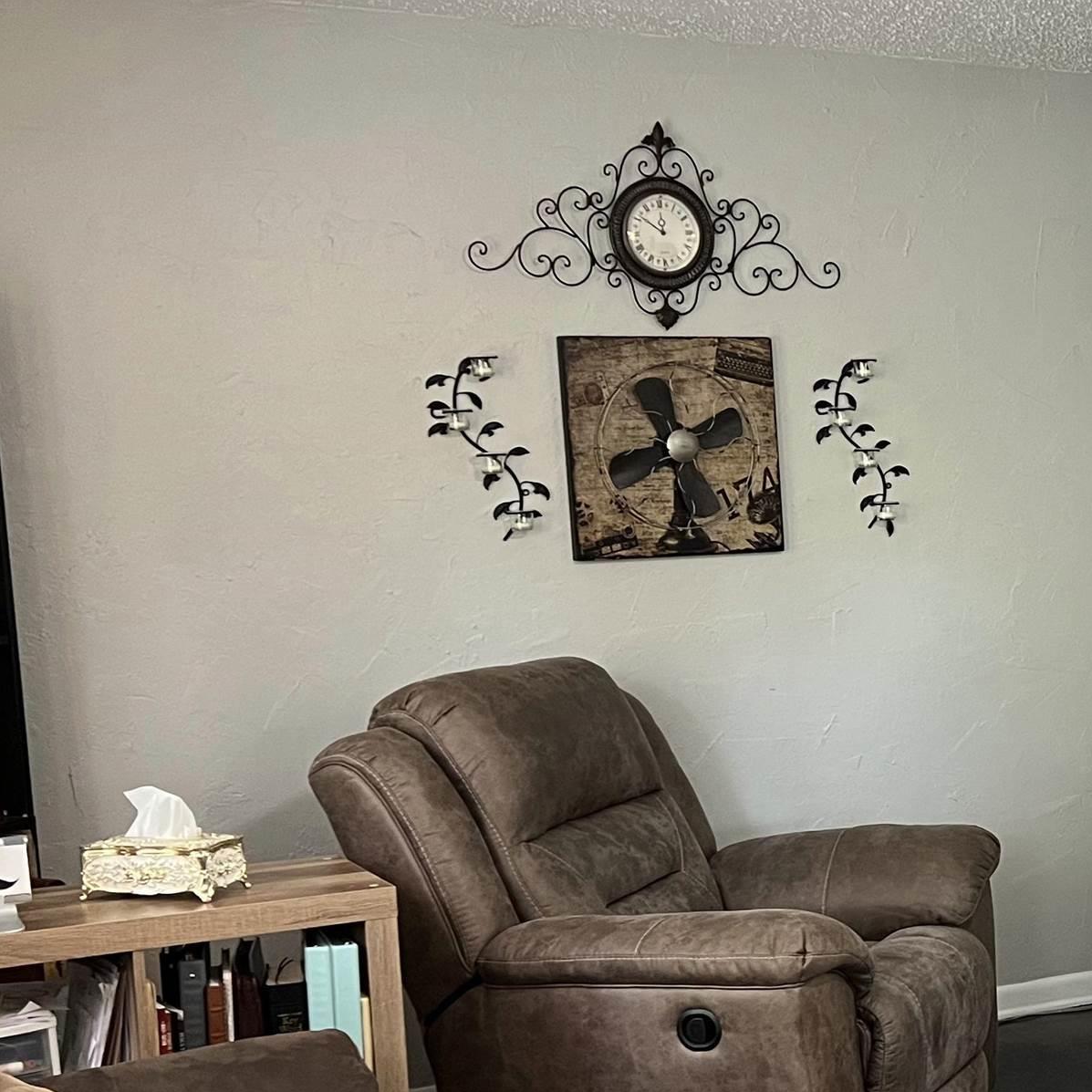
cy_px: 744
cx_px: 1108
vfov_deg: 28.8
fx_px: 2106
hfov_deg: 27.3
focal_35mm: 59
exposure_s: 1/60
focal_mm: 5.7
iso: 400
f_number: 1.5
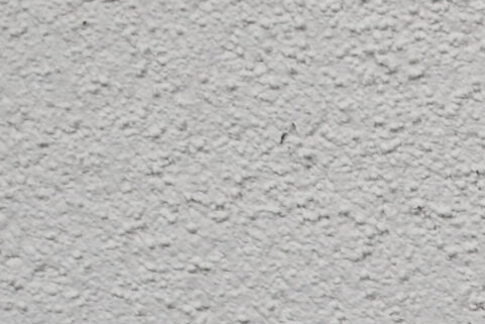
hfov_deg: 8.9
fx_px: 2906
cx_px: 1041
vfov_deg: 6.2
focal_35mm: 216
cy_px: 697
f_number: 5.6
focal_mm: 27
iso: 400
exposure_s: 1/125
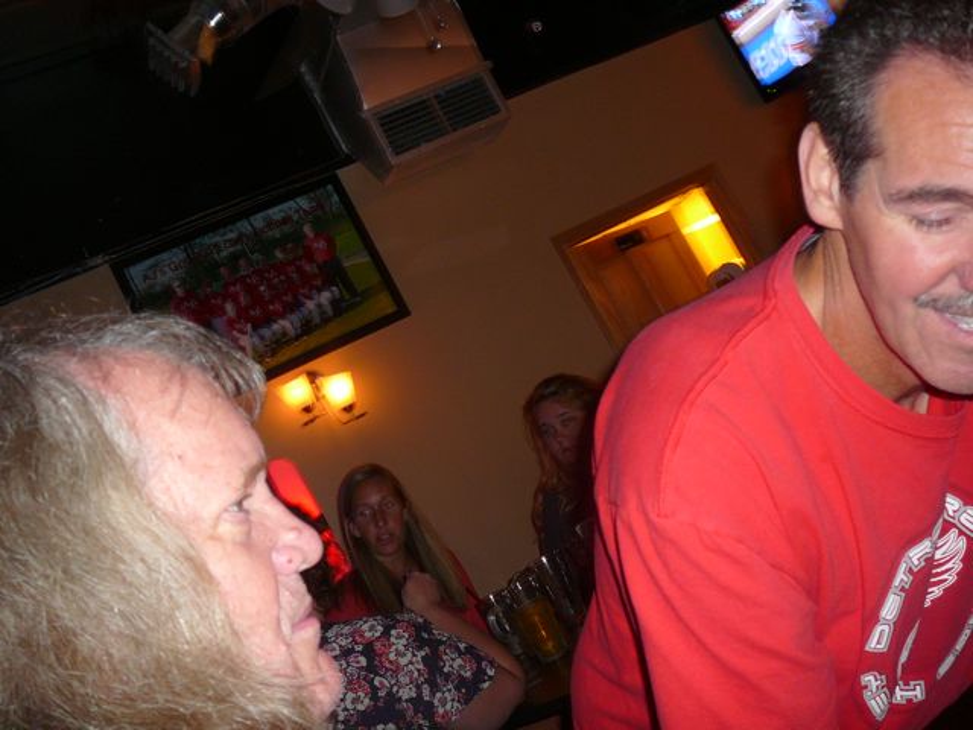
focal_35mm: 35
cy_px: 365
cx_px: 486
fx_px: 984
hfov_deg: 52.6
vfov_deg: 40.7
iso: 100
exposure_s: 1/8
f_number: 2.8
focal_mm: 5.2
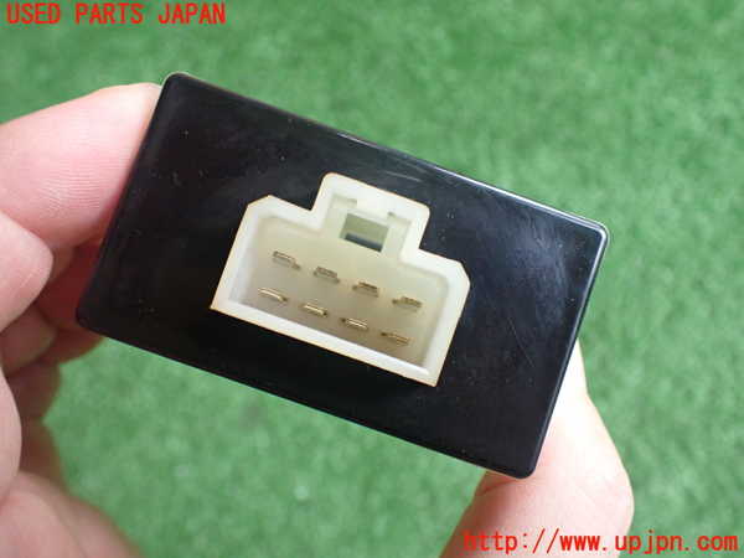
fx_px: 645
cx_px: 372
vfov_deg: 46.8
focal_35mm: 30
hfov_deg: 60.0
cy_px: 279
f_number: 2.3
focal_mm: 5.4
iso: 800
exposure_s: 1/125
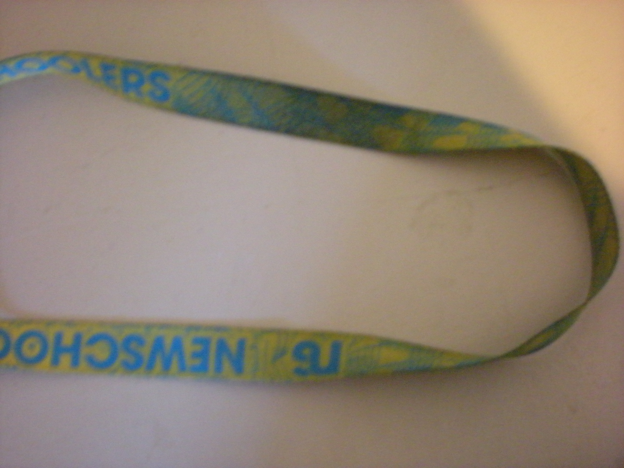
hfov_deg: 49.0
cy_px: 234
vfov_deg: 37.7
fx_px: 685
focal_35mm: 38
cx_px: 312
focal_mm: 6.3
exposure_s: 1/9.1
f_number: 3.1
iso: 800
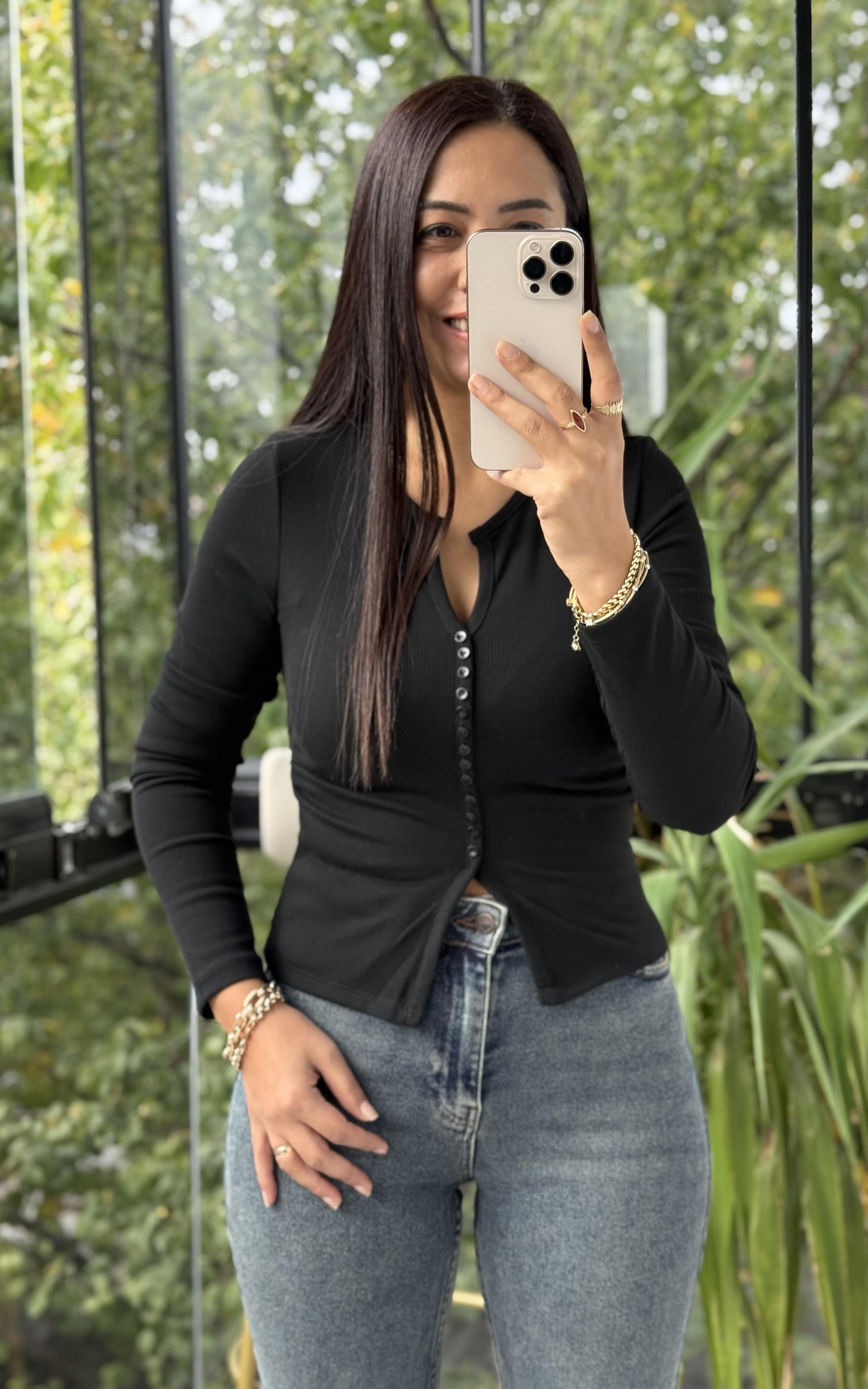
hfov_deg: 25.3
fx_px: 1931
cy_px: 695
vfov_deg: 39.6
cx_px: 508
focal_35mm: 51
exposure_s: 1/201
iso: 64
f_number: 1.78
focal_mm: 6.76
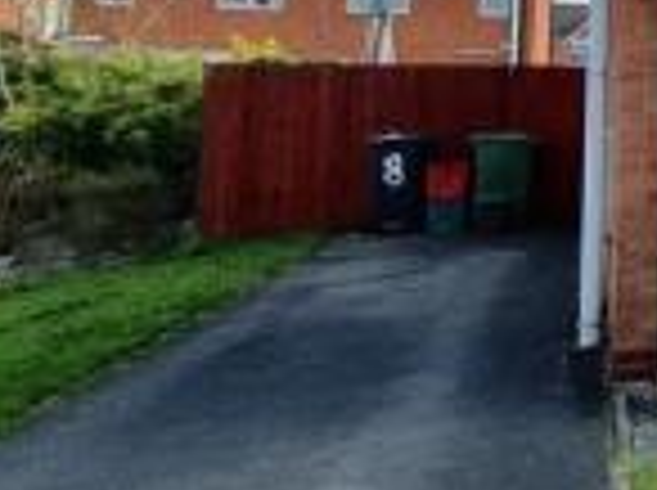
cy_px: 16
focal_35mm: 52
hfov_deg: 26.0
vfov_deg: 26.6
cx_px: 1010
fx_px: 985
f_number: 2.2
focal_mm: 1.8
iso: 50
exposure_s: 1/718
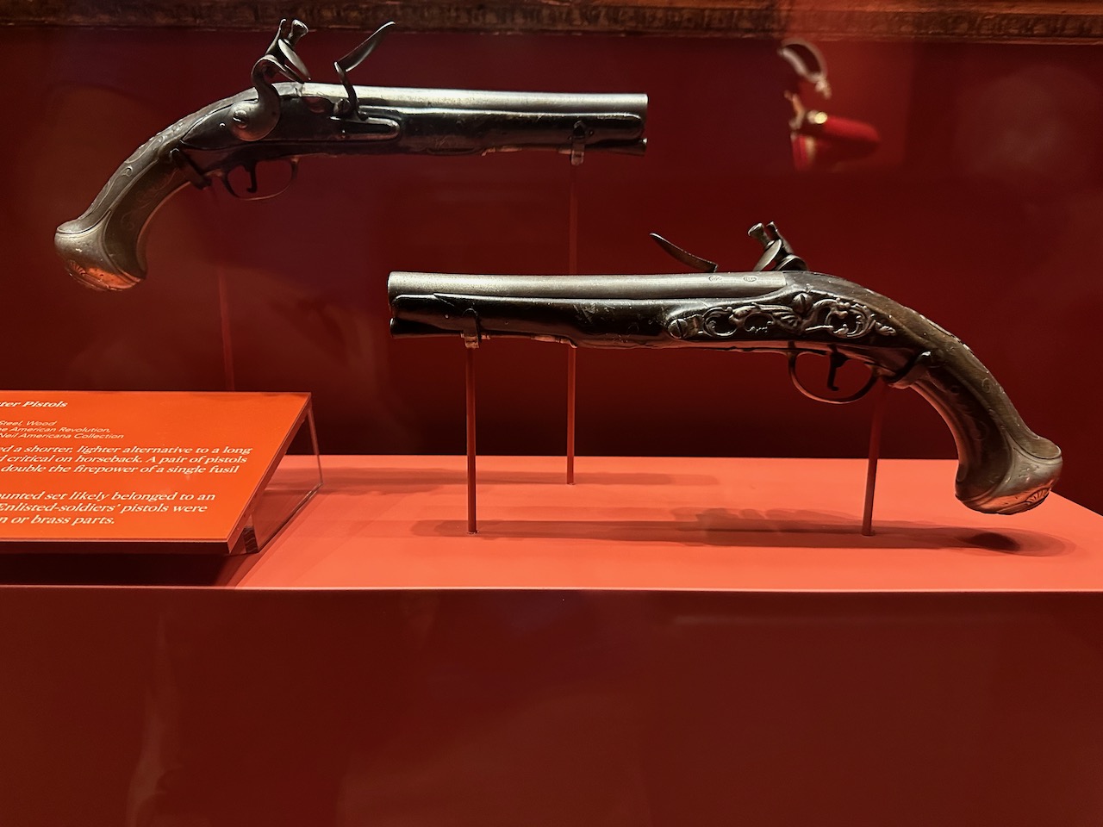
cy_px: 414
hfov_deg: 71.6
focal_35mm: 24
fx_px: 765
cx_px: 552
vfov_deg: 56.8
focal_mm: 6.86
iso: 1000
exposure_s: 1/34
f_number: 1.78
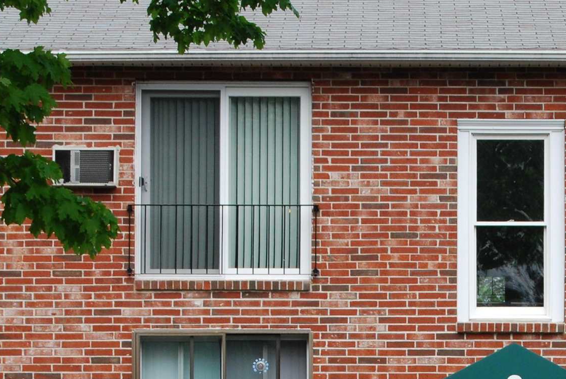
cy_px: 485
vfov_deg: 6.1
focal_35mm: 225
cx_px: 493
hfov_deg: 9.1
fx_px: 3547
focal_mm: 55
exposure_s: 1/320
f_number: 9
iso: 400
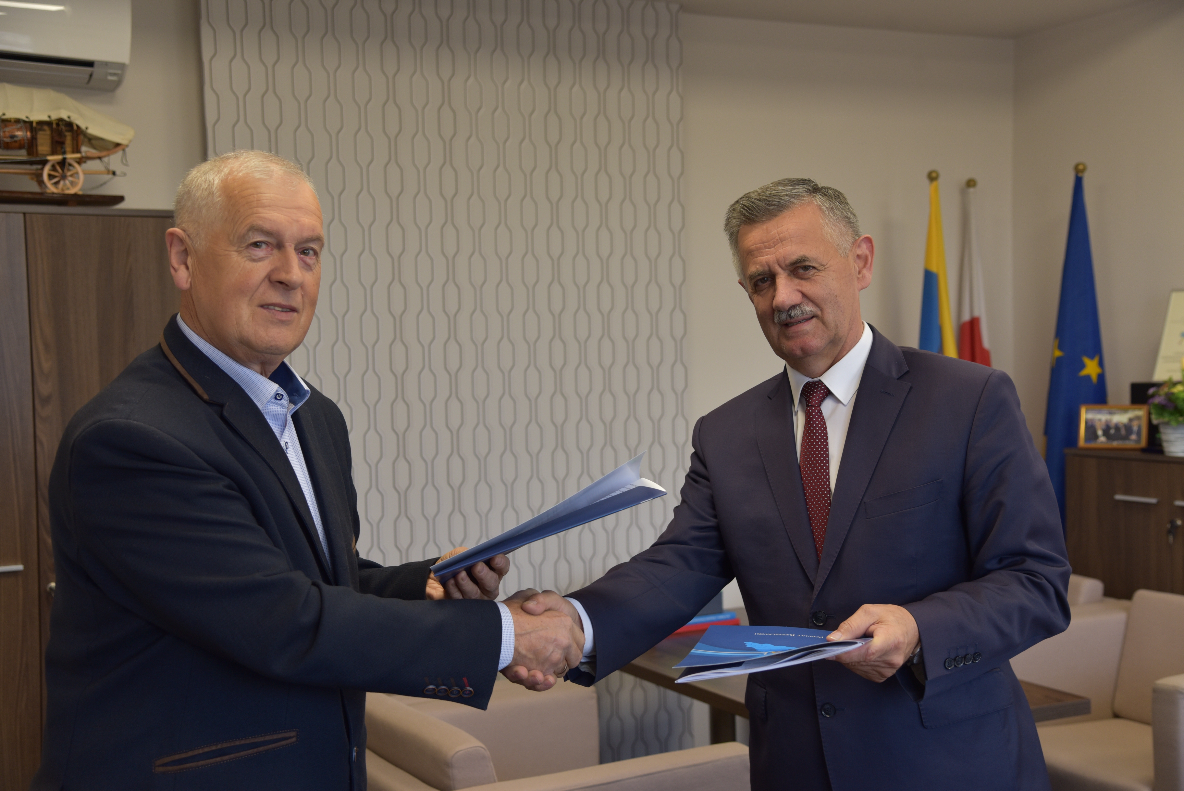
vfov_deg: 29.3
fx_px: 1513
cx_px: 592
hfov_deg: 42.7
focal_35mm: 46
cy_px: 396
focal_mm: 46
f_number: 4.5
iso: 400
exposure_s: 1/80
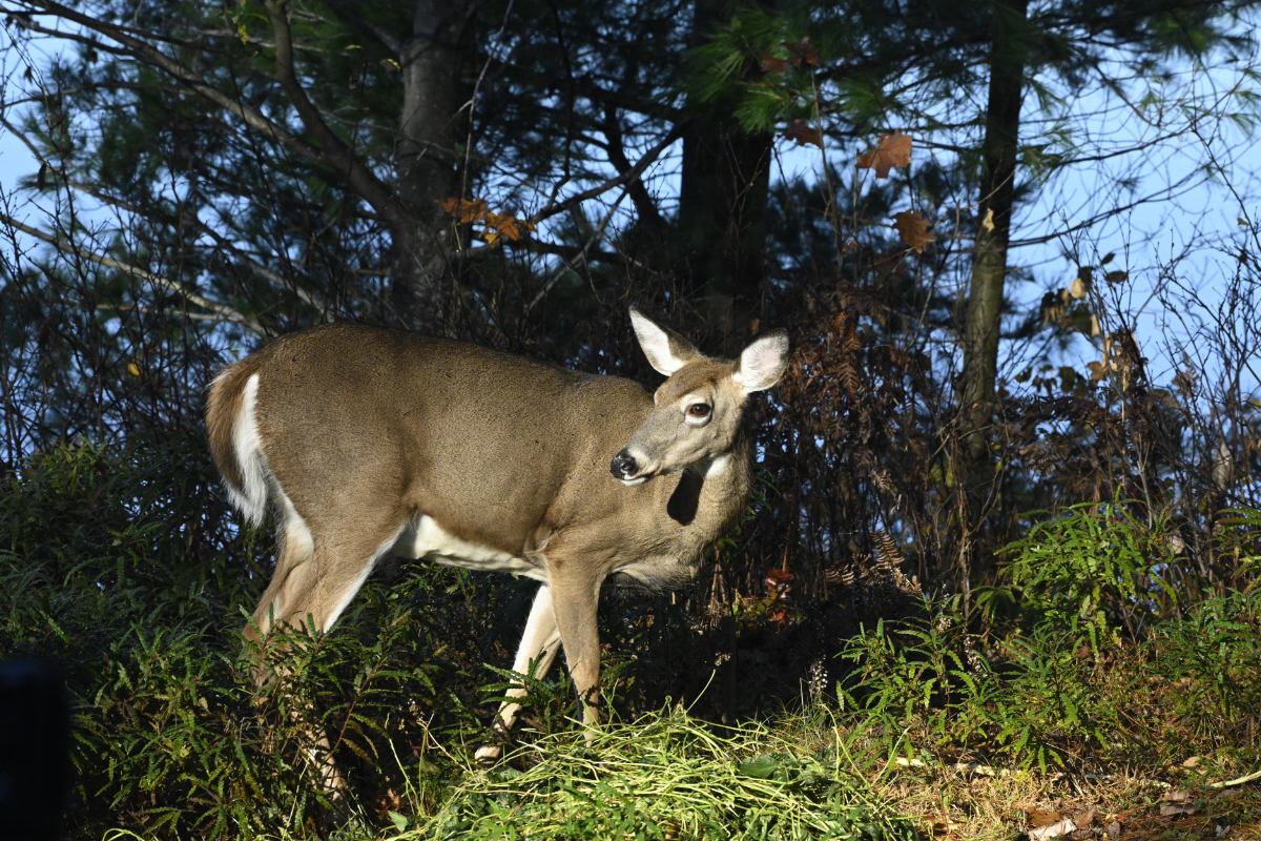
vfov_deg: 6.9
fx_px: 7005
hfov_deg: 10.3
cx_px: 630
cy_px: 420
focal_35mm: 200
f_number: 9
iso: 5000
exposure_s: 1/3200
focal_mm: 200
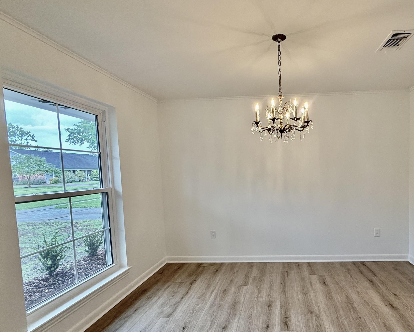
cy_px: 187
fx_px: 245
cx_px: 270
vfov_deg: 67.8
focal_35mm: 20
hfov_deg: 78.2
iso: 160
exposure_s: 1/120
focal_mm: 2.22
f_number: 2.2
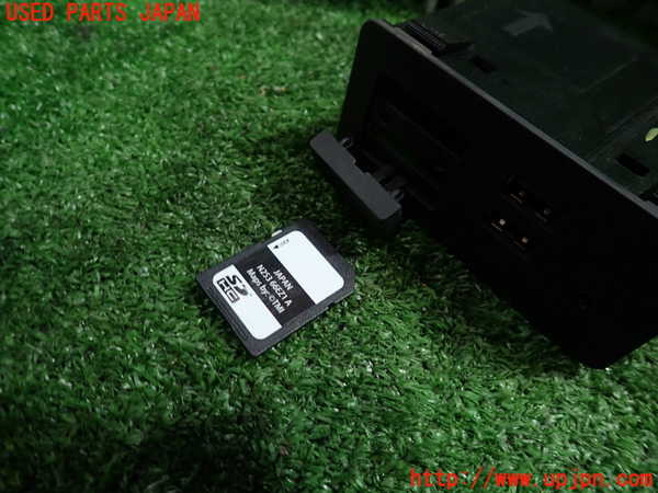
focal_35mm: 25
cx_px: 329
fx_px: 475
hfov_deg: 69.4
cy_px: 246
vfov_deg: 54.9
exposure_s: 1/40
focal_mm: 4.5
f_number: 2
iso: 200
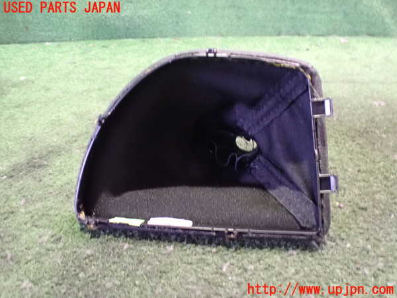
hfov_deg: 60.0
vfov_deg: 46.8
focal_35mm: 30
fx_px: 344
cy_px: 149
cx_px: 198
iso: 1600
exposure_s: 1/15
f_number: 2.3
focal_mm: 5.4
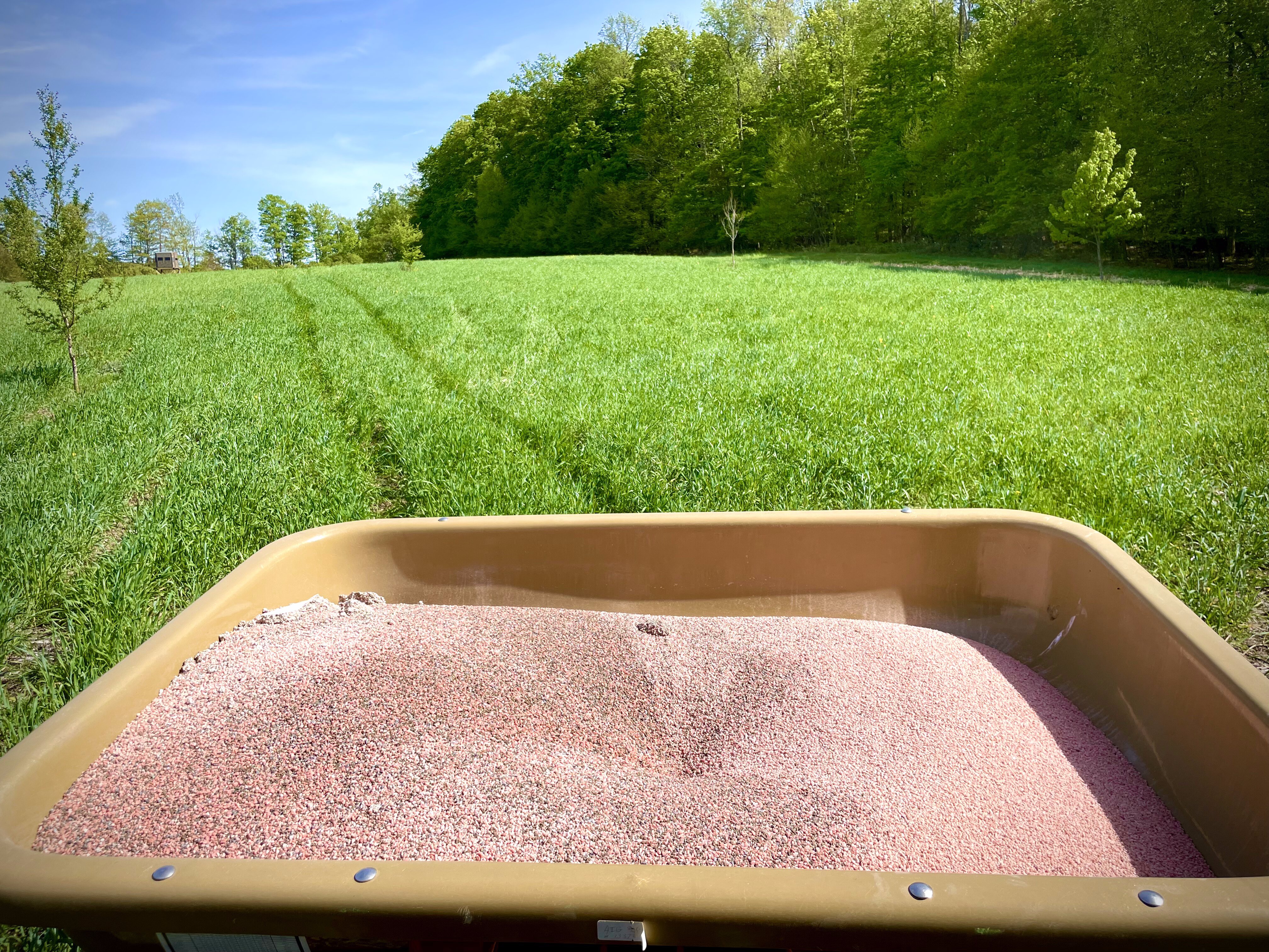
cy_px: 476
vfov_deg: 53.1
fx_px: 953
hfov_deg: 67.3
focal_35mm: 26
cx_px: 634
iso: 32
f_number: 1.6
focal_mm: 4.2
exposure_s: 1/2882
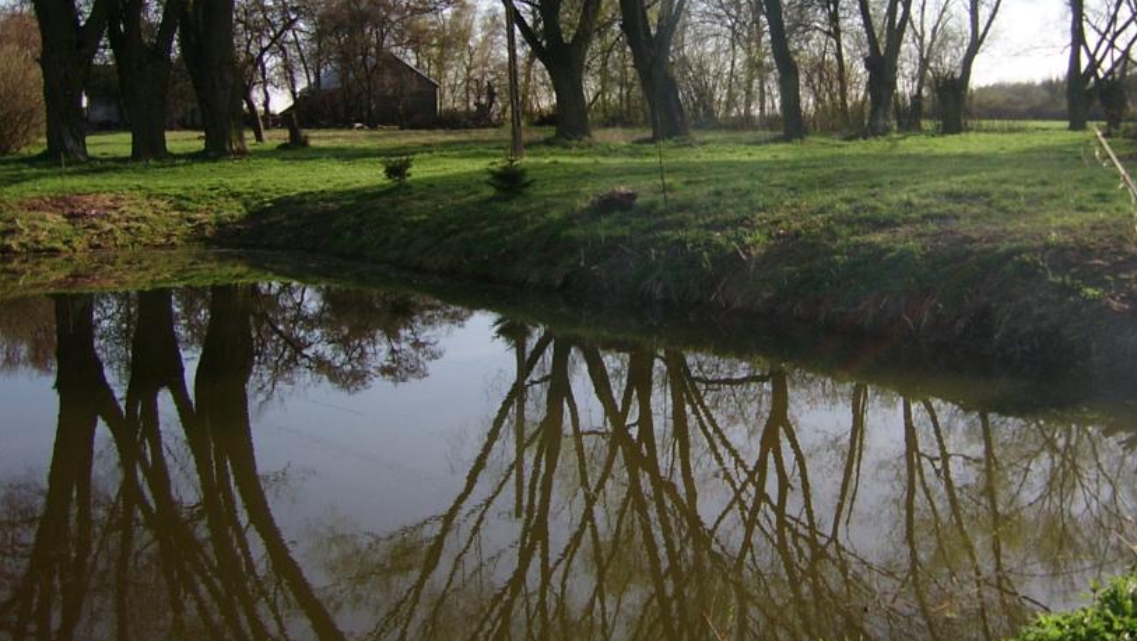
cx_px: 667
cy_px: 258
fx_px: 1448
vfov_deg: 24.9
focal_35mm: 48
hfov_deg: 42.7
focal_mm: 5.95
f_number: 2.8
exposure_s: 1/706
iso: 50
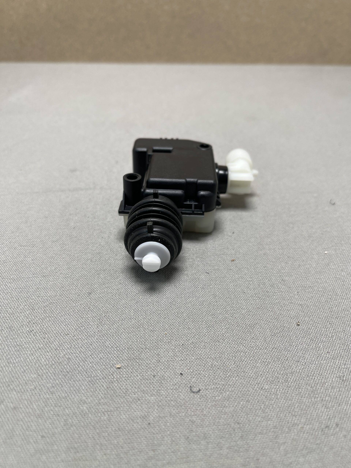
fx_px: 352
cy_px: 234
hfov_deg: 53.1
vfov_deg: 67.3
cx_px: 176
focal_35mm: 26
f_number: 1.6
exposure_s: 1/100
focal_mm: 5.1
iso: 40
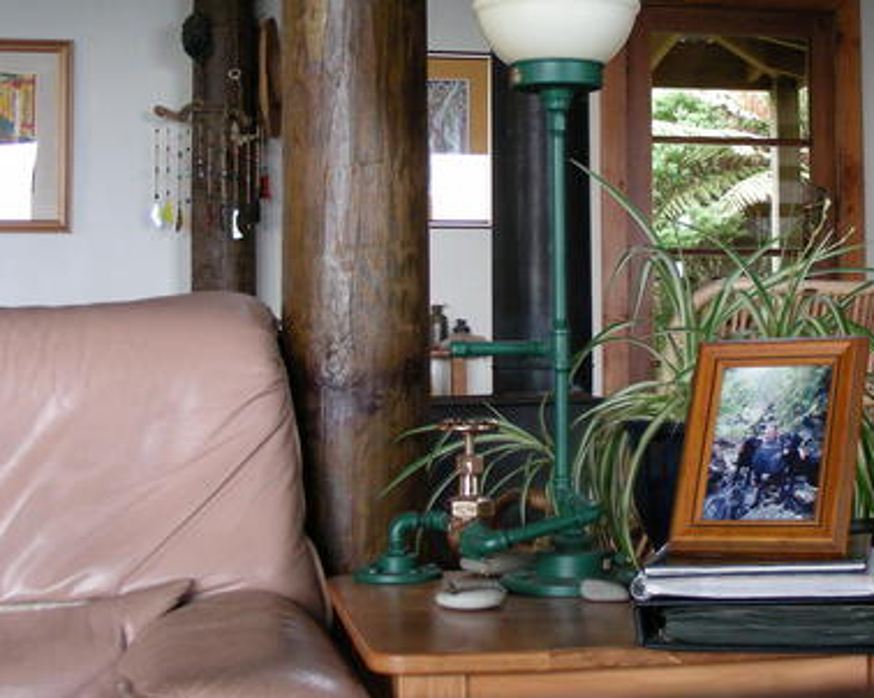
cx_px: 569
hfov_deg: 28.2
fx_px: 1732
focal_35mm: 67
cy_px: 246
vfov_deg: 22.7
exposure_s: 1/10.2
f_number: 3.5
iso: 200
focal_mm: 8
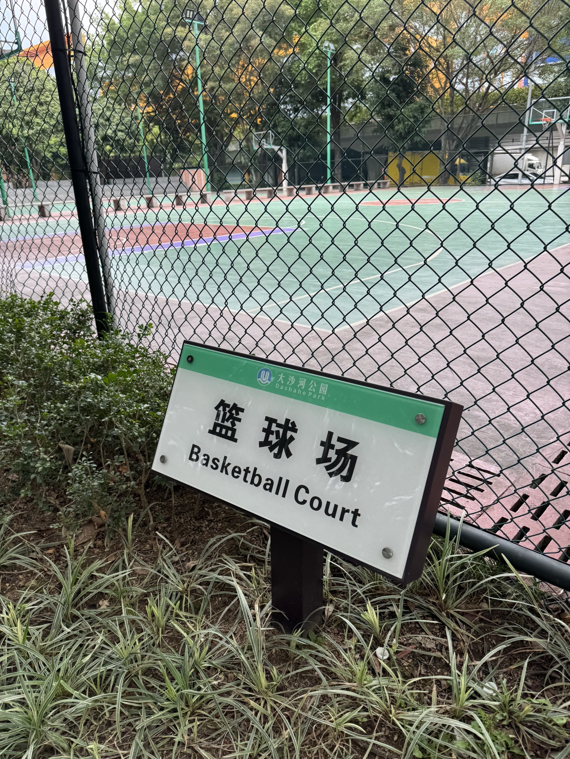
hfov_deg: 56.8
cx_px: 285
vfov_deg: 71.6
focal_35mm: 24
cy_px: 380
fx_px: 527
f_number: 1.78
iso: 80
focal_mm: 6.76
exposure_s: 1/723
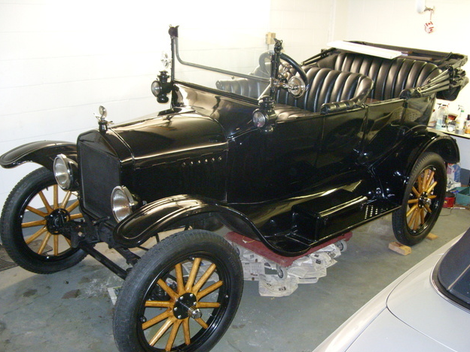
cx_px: 233
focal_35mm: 39
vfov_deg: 36.8
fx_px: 530
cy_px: 180
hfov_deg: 47.9
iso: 400
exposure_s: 1/30
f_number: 2.8
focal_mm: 6.3
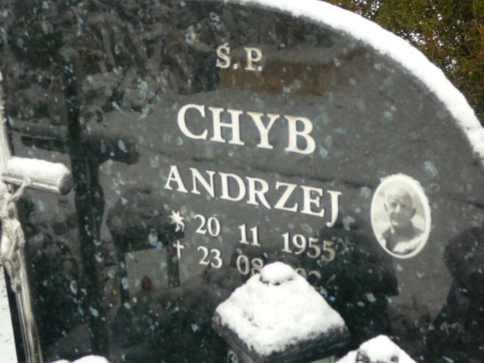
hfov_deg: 31.7
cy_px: 182
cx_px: 242
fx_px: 853
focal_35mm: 61
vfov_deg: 24.0
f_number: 3.6
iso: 160
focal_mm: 9.1
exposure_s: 1/30
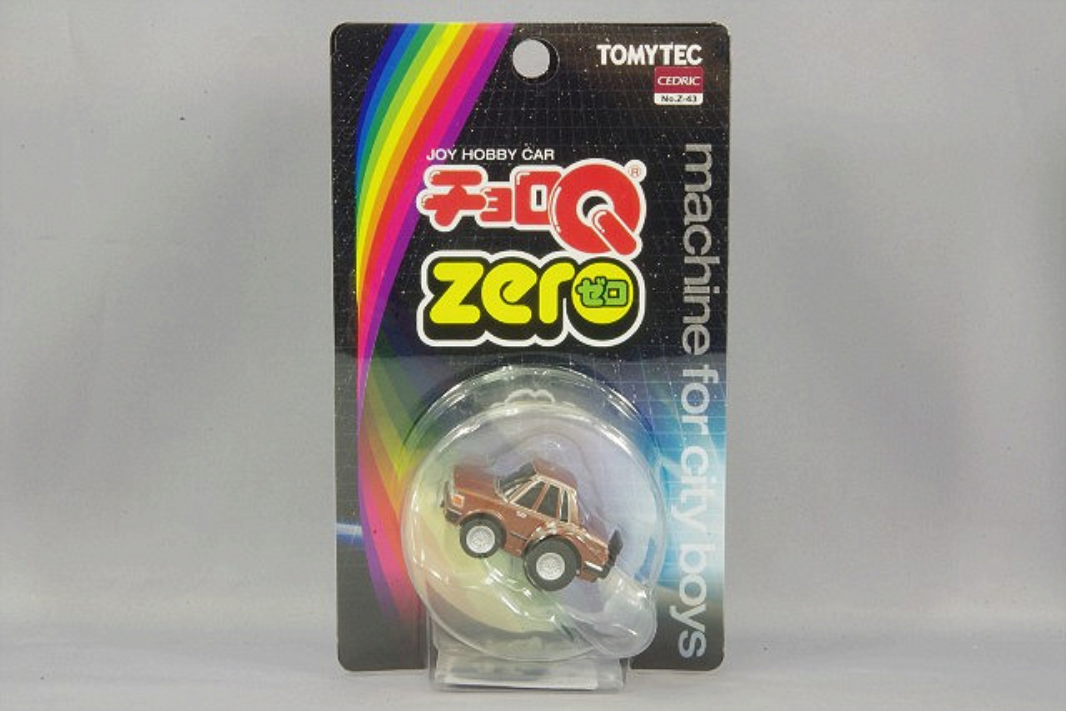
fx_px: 2784
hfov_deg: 21.7
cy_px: 356
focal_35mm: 94
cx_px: 533
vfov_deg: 14.6
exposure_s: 1
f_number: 32
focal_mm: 63
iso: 400
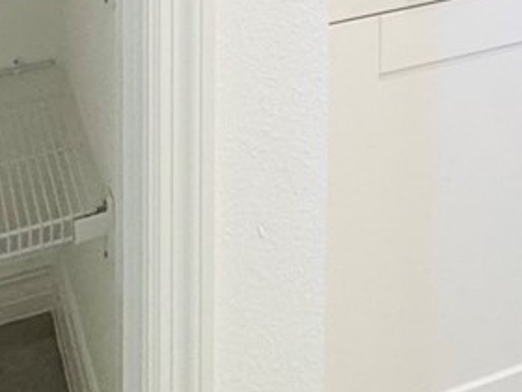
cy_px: -482
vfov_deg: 14.1
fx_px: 1206
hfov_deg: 24.0
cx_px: 423
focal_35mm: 80
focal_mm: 2.22
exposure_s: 1/60
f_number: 2.2
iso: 160
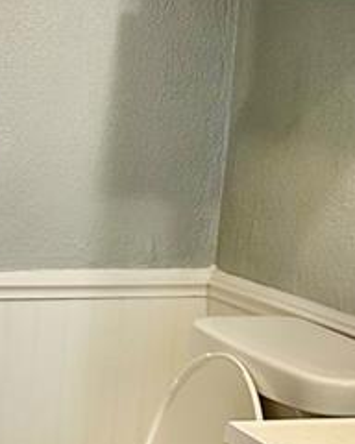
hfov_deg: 13.2
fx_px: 1537
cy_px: 353
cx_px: 181
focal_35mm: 117
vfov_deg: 16.3
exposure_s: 1/60
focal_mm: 6.86
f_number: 1.78
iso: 125
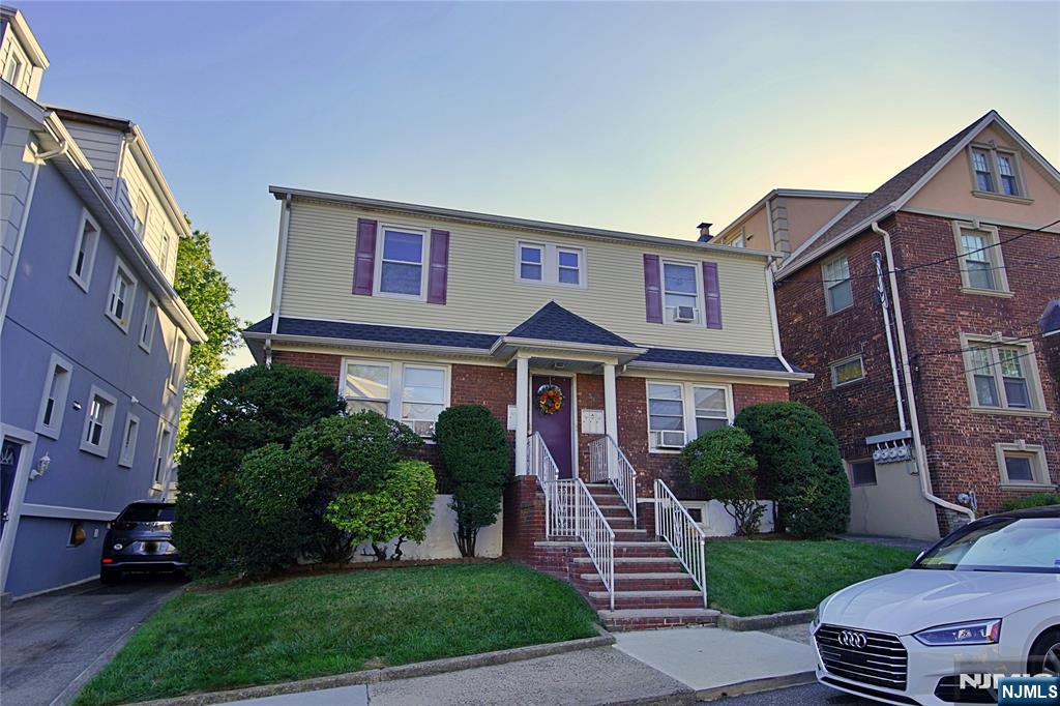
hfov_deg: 78.6
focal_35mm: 22
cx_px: 530
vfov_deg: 57.2
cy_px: 353
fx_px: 648
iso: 100
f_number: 6.3
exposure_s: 1/200
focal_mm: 22
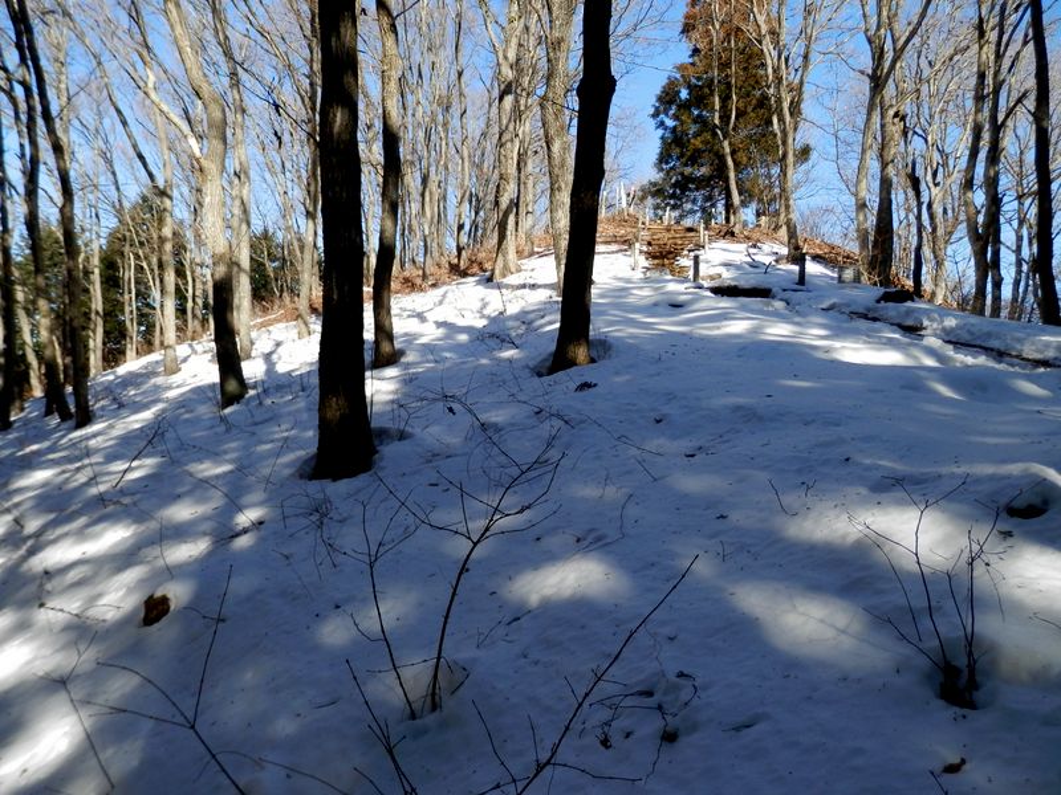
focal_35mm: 25
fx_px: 766
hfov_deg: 69.4
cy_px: 398
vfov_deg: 54.9
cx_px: 530
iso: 80
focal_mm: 4.5
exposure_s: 1/400
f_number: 3
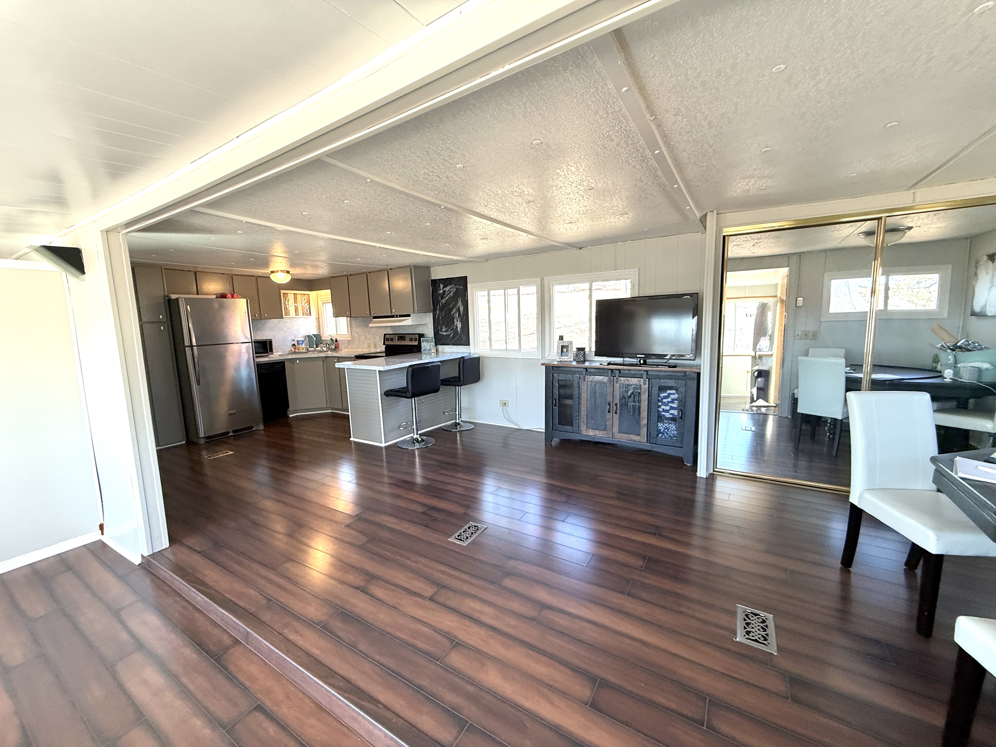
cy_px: 374
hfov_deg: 102.1
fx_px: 403
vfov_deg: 85.7
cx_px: 498
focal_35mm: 14
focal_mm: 2.22
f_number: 2.2
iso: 125
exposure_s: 1/120
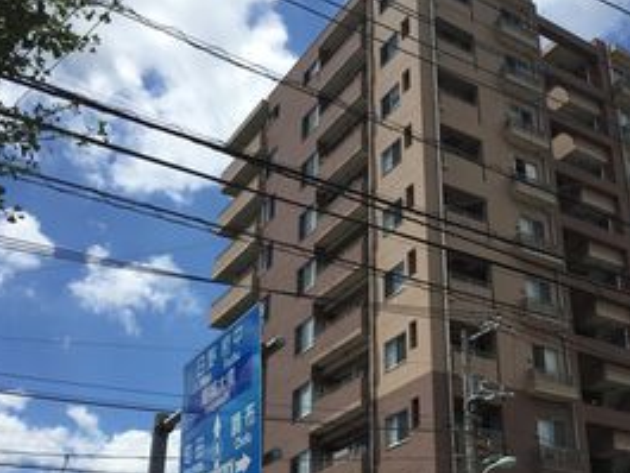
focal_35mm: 46
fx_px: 838
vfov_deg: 31.4
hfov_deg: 40.4
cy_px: 291
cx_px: 445
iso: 32
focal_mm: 4.15
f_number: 2.2
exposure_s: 1/2825
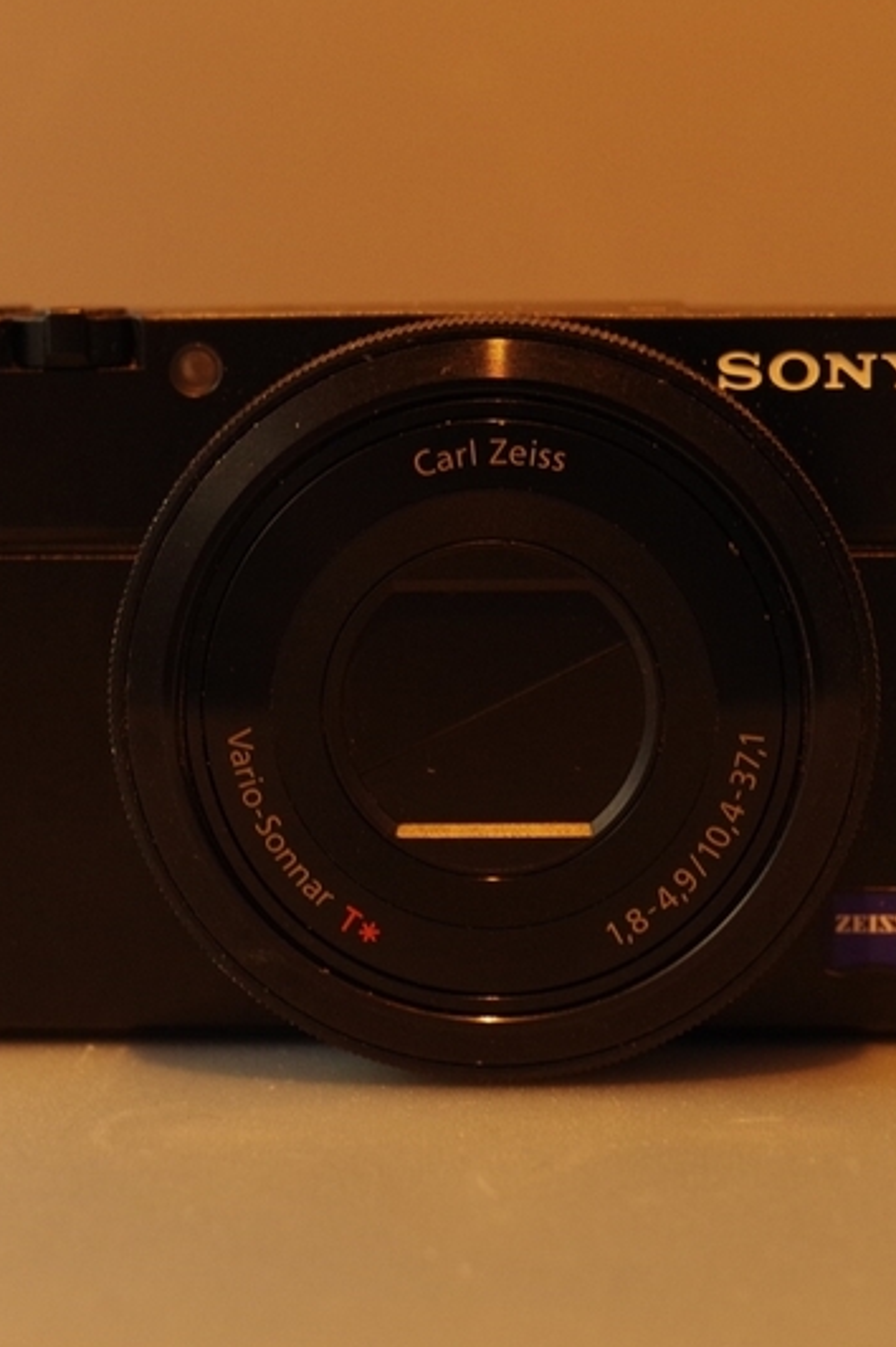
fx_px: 2617
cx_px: 478
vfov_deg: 28.7
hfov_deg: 19.4
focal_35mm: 70
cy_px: 452
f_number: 5
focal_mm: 31
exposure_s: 1/8
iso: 1600
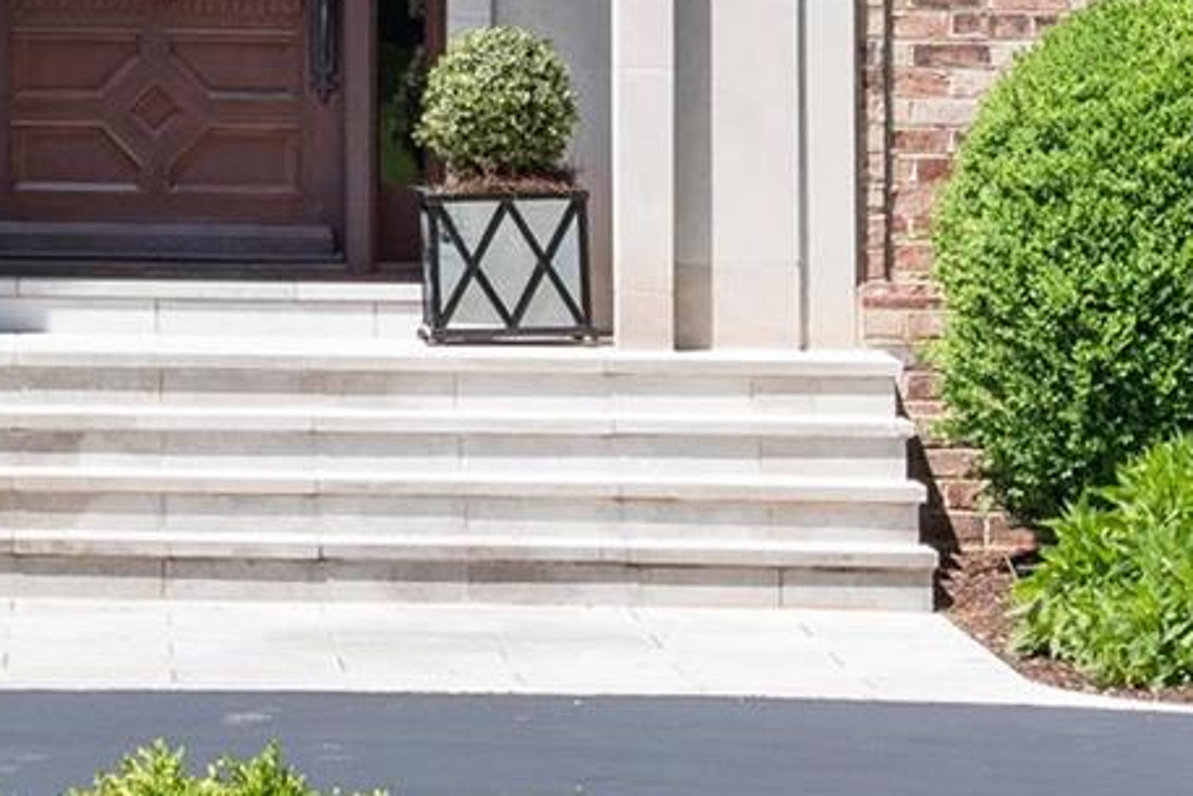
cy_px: -378
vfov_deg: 5.6
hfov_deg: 8.4
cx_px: 178
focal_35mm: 245
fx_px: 8121
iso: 400
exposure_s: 1/400
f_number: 8
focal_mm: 35
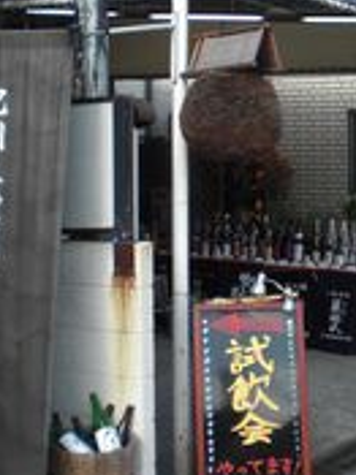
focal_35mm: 75
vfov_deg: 25.7
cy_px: 115
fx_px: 1030
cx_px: 235
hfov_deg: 19.6
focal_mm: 6.3
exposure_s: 1/250
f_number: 3.1
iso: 64
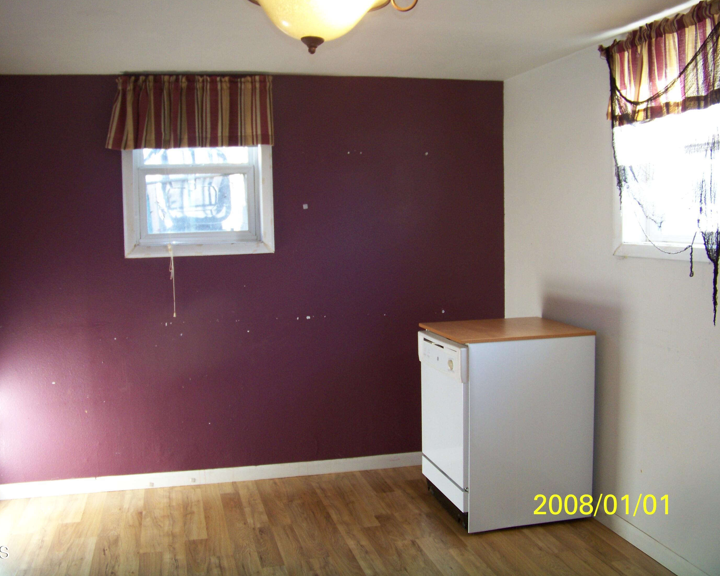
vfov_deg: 42.2
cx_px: 342
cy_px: 286
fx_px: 746
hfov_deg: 51.5
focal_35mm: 35
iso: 125
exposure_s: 1/30
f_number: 2.8
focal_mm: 5.85
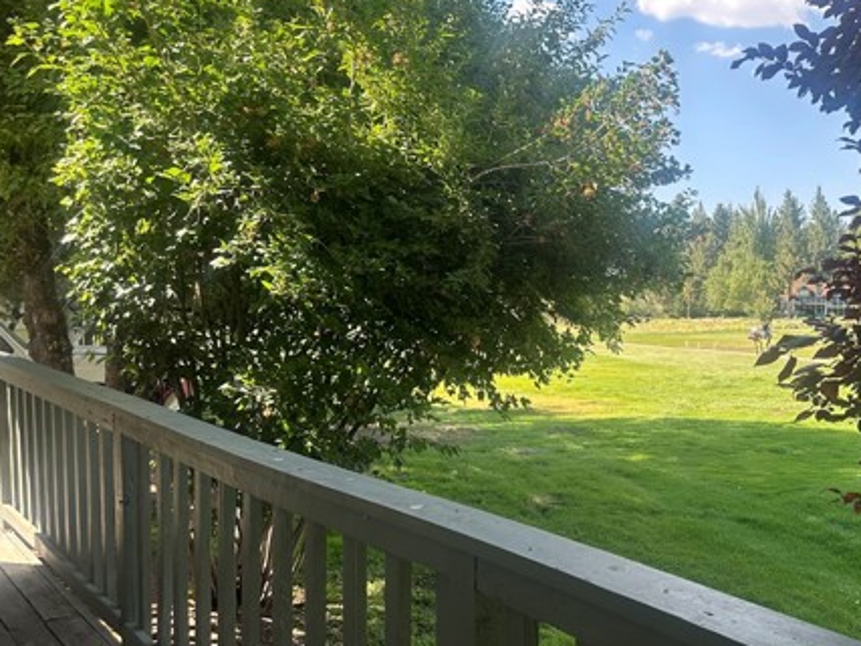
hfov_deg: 49.6
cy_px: 331
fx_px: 895
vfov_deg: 39.6
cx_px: 633
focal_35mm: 36
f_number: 1.78
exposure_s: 1/962
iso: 80
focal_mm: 6.86
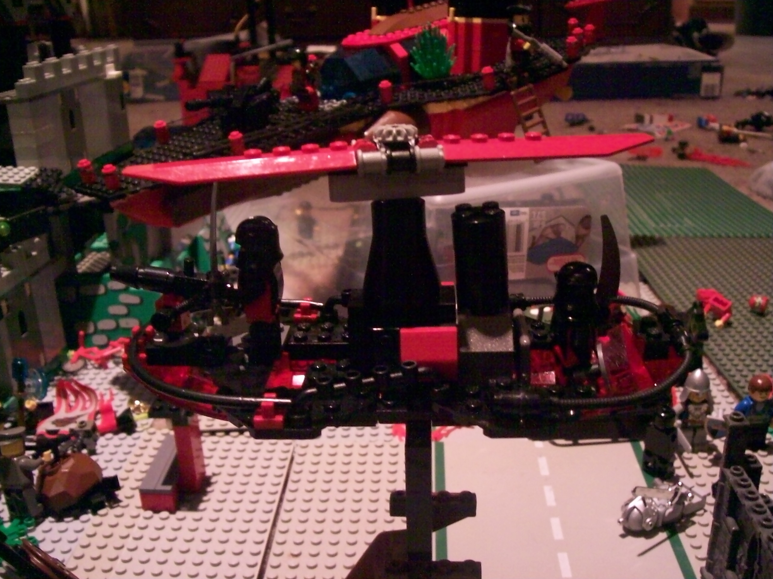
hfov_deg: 51.4
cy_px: 290
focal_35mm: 36
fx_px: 804
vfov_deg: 39.6
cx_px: 386
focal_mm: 6
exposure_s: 1/8
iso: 160
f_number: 2.7
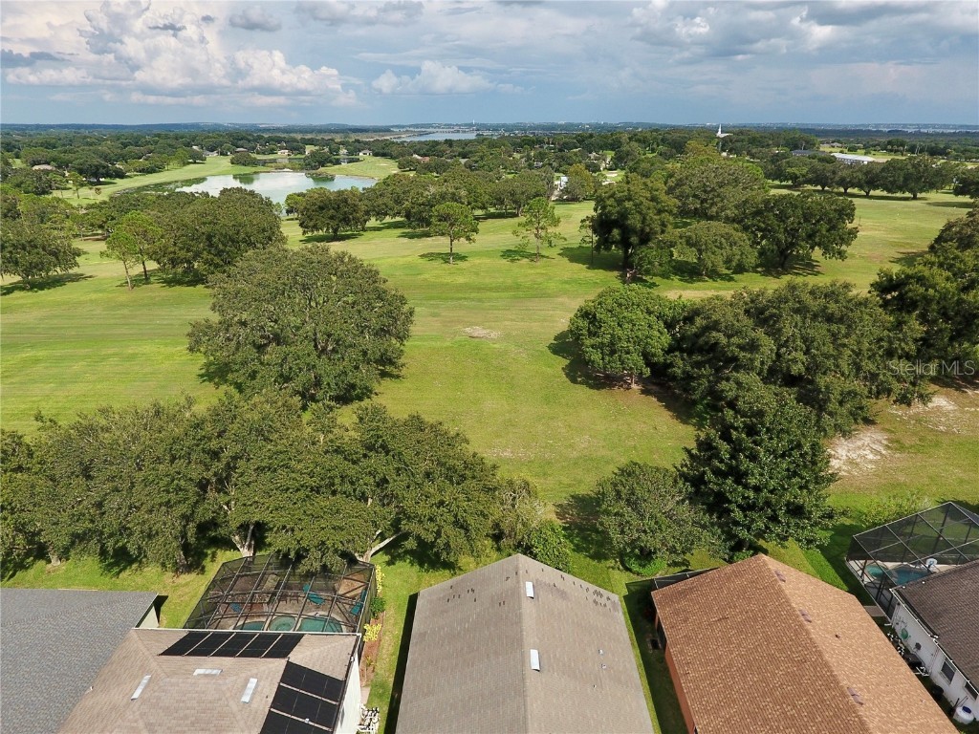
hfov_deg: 81.7
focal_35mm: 20
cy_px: 367
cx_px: 490
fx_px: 566
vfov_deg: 66.0
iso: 100
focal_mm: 3.61
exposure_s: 1/1669
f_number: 2.8
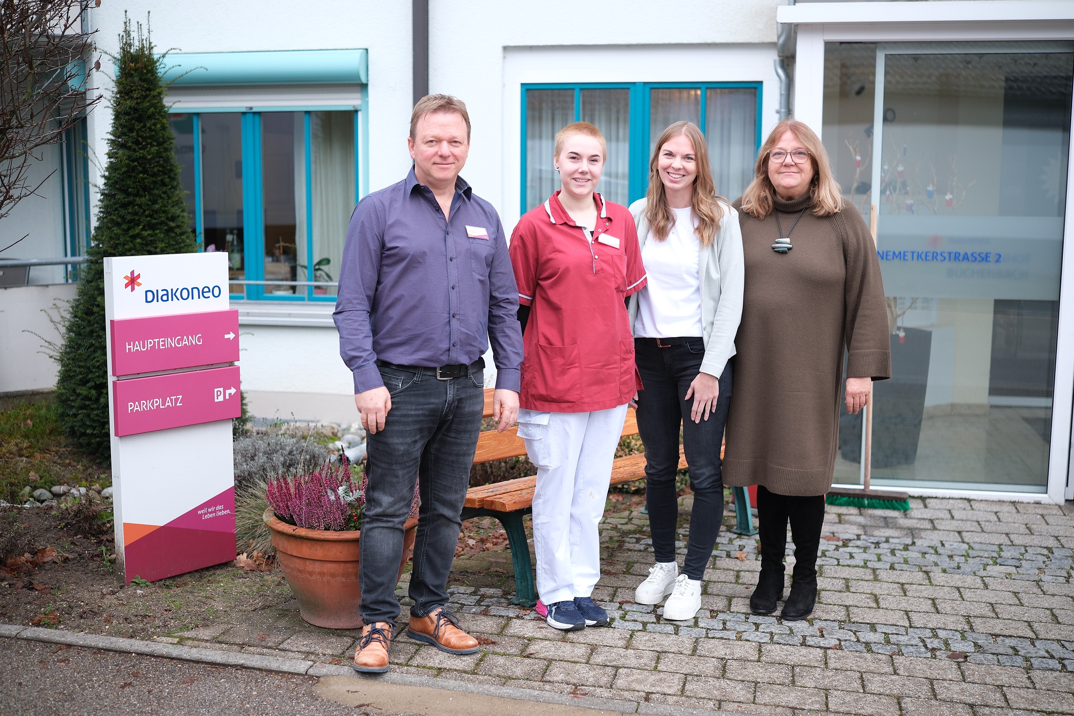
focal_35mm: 41
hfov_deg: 47.4
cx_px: 537
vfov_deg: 32.6
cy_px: 358
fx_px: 1223
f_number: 1.4
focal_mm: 27
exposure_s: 1/640
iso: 320
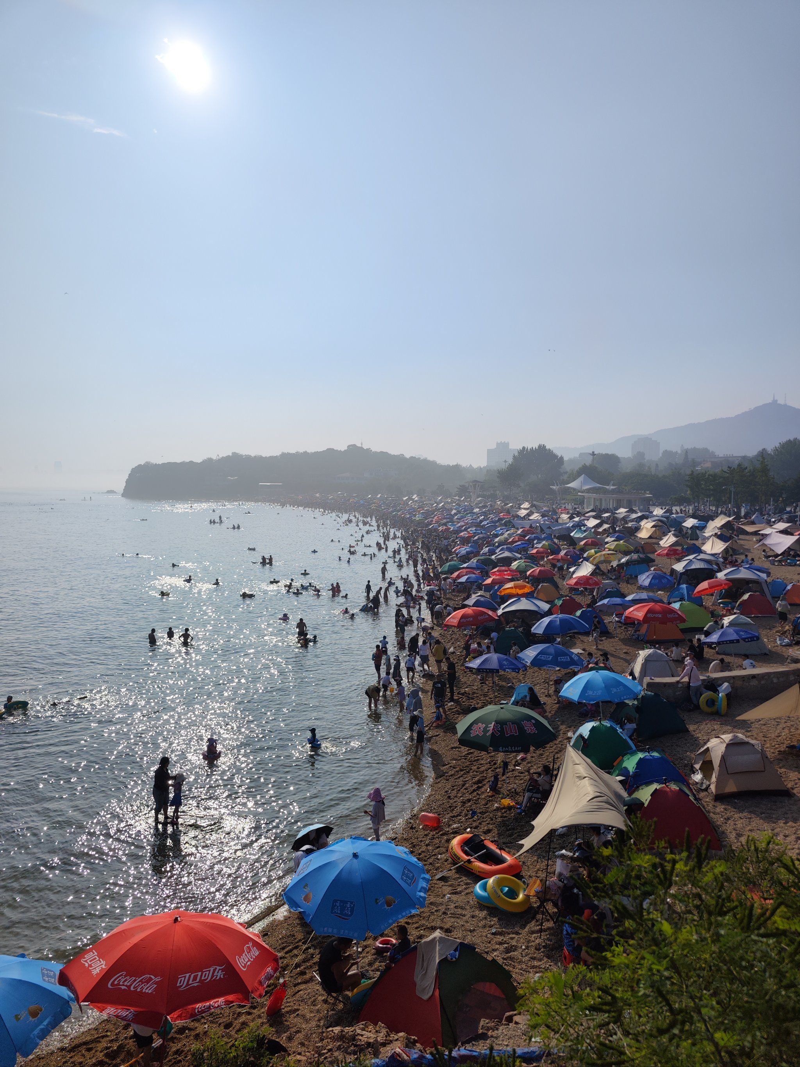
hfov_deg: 58.9
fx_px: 709
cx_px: 400
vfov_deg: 73.9
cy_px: 534
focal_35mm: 23
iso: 50
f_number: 1.9
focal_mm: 8.7
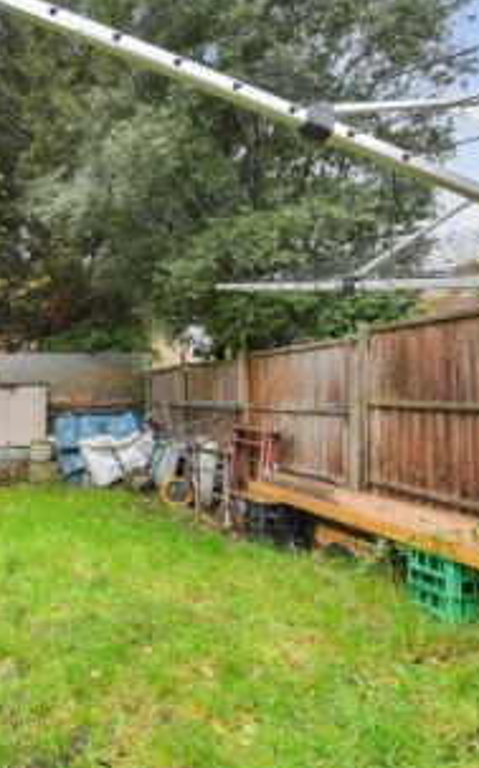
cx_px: 25
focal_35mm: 24
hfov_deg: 45.0
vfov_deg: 74.8
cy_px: 397
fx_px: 502
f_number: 8
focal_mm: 10
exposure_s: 1/6
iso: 50
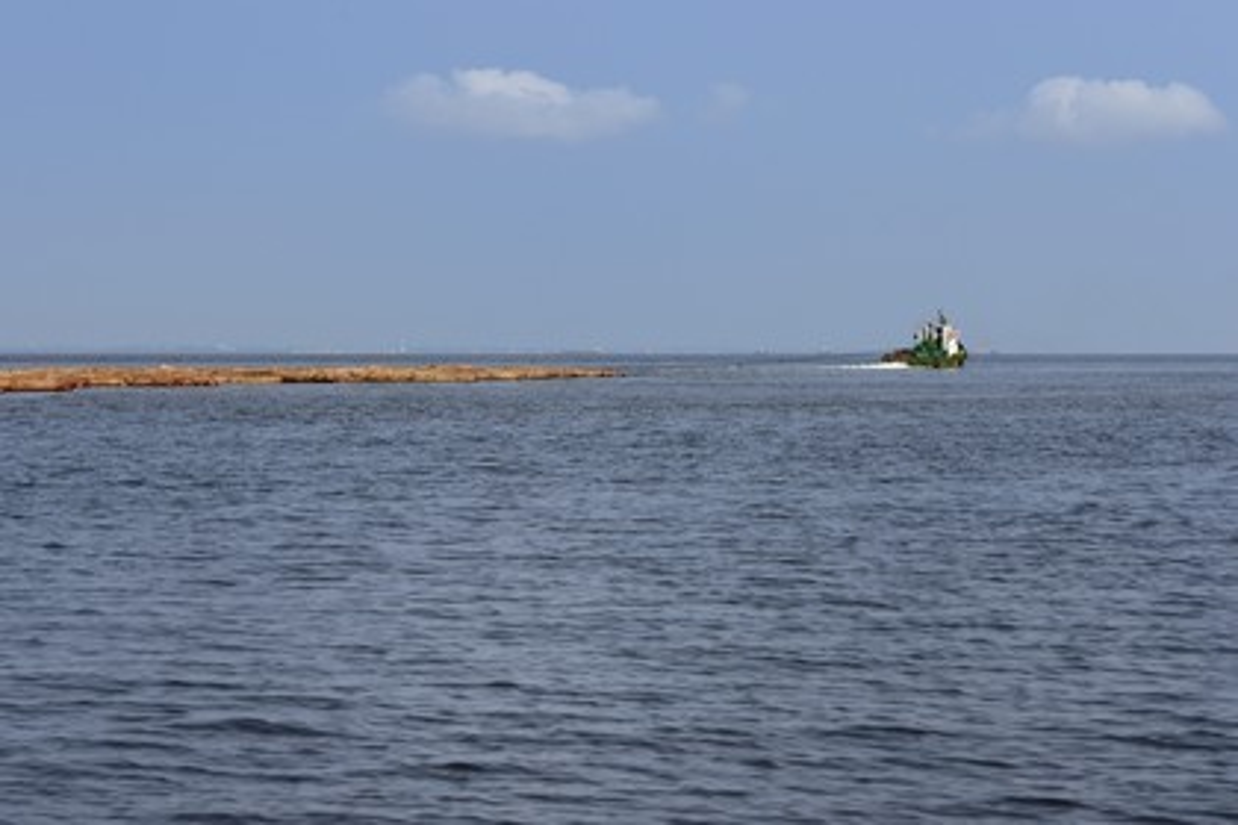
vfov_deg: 15.9
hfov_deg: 23.6
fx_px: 2957
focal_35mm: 86
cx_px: 619
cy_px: 412
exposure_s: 1/1250
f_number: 8
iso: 400
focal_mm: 86
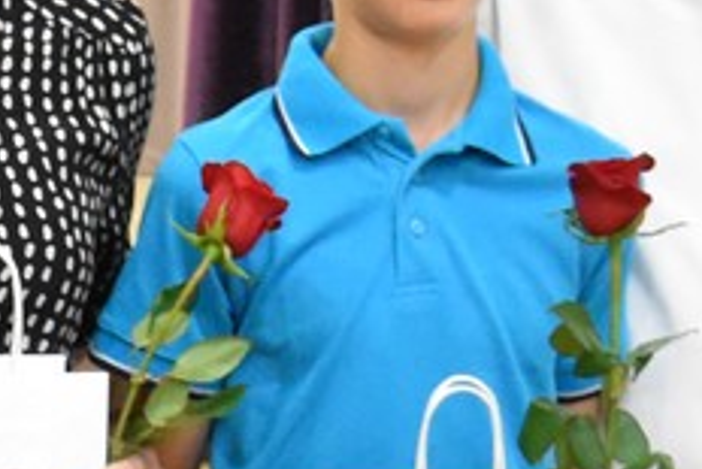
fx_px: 7072
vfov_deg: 3.8
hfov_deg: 5.6
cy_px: 716
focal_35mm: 362
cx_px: -191
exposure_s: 1/160
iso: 3200
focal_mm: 35
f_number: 4.5
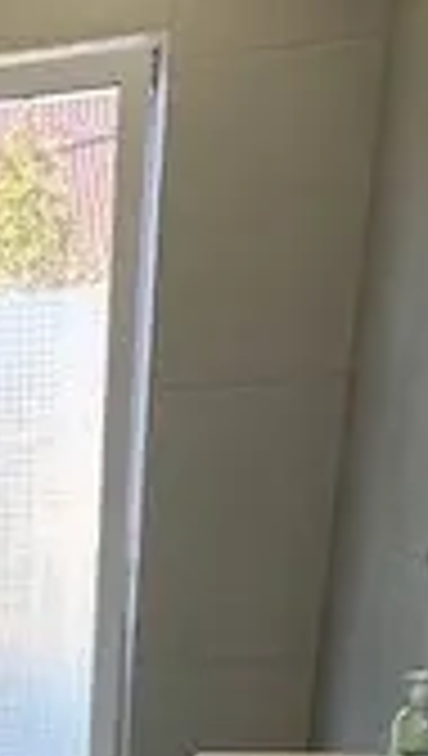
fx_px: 1166
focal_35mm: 58
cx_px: -234
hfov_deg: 18.2
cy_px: 882
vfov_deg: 31.0
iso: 100
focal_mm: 2.22
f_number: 2.2
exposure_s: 1/100
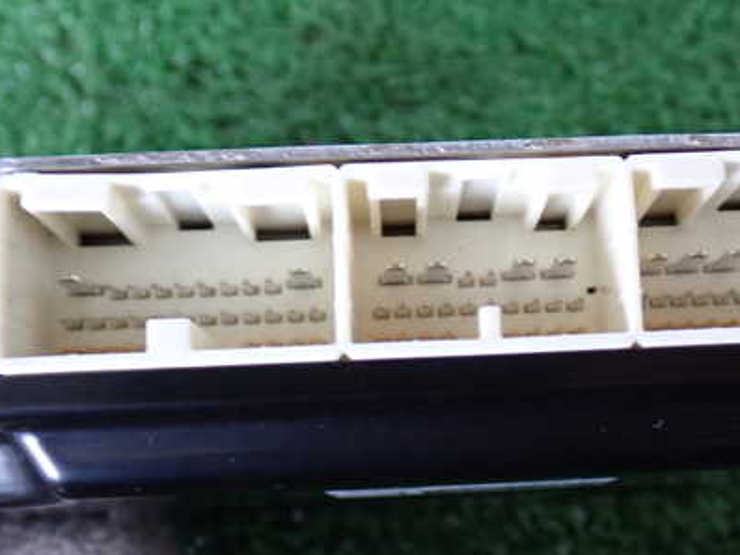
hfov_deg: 31.0
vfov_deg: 23.7
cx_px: 481
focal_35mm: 62
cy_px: 300
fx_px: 1326
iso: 800
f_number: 2.8
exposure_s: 1/25
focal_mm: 7.31
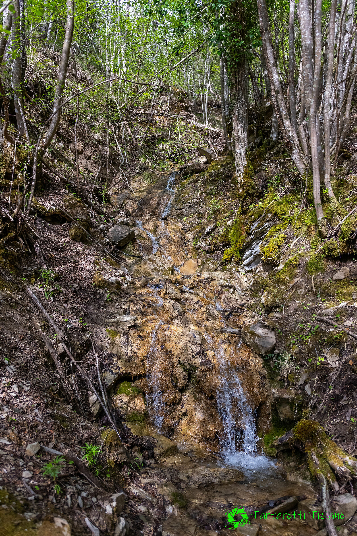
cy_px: 268
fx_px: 402
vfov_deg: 67.4
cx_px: 178
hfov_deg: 47.9
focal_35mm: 27
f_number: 2.5
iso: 640
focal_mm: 18
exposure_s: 1/8000
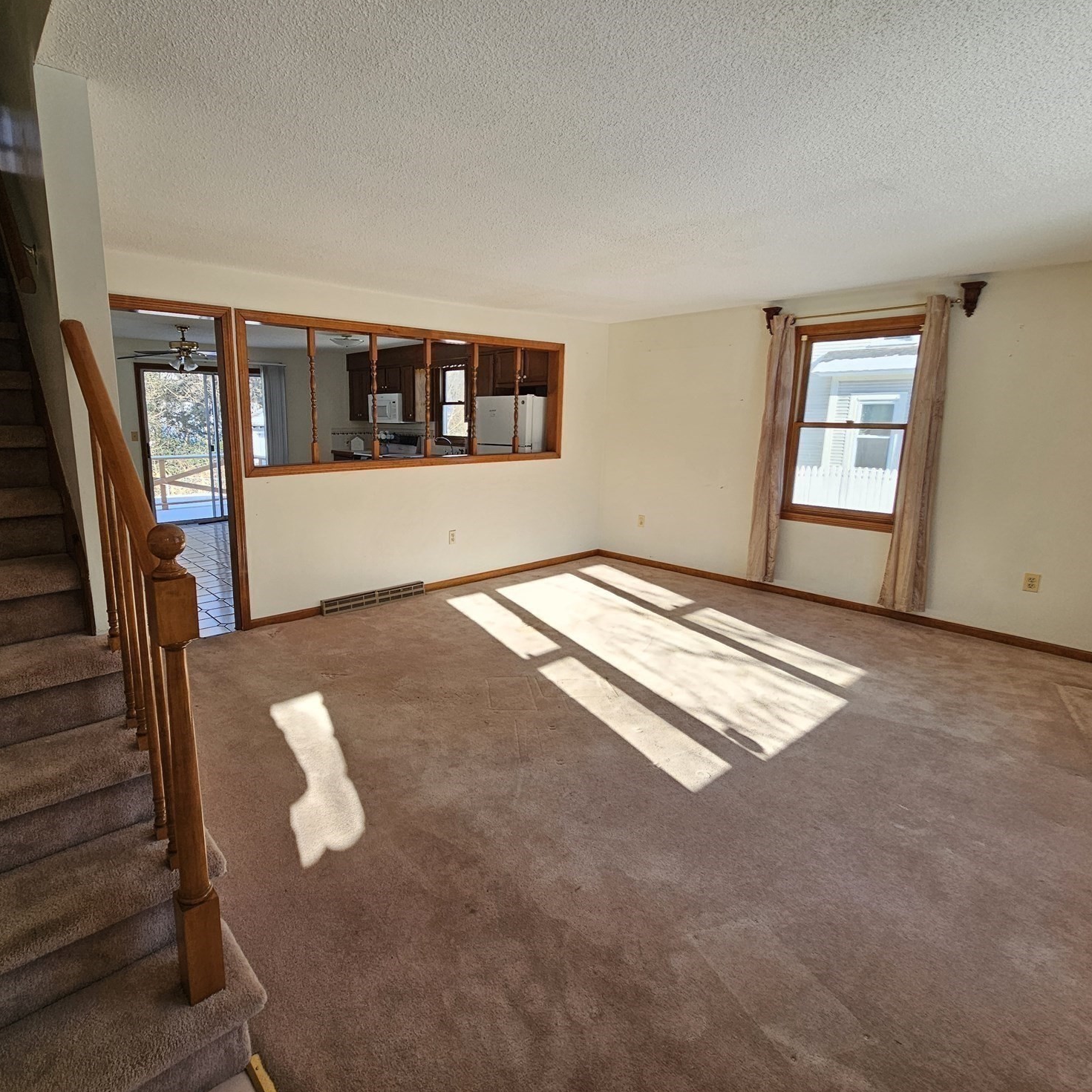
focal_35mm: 16
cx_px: 425
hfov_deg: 86.1
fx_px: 571
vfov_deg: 87.4
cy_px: 531
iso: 64
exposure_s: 1/292
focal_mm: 2.2
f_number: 2.2
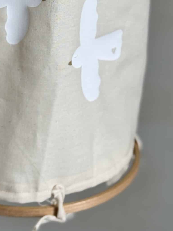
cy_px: -32
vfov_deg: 16.0
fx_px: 793
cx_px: 112
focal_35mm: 119
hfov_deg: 12.4
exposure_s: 1/121
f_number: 1.78
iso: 64
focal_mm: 6.76
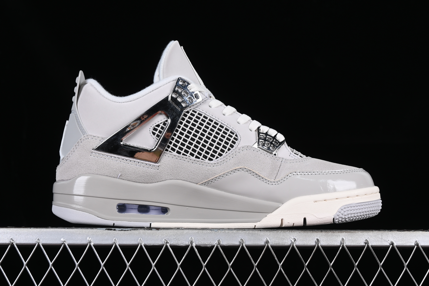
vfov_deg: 18.2
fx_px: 894
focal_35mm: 75
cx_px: 214
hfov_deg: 27.0
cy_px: 143
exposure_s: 1/80
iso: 160
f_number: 8
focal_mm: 50
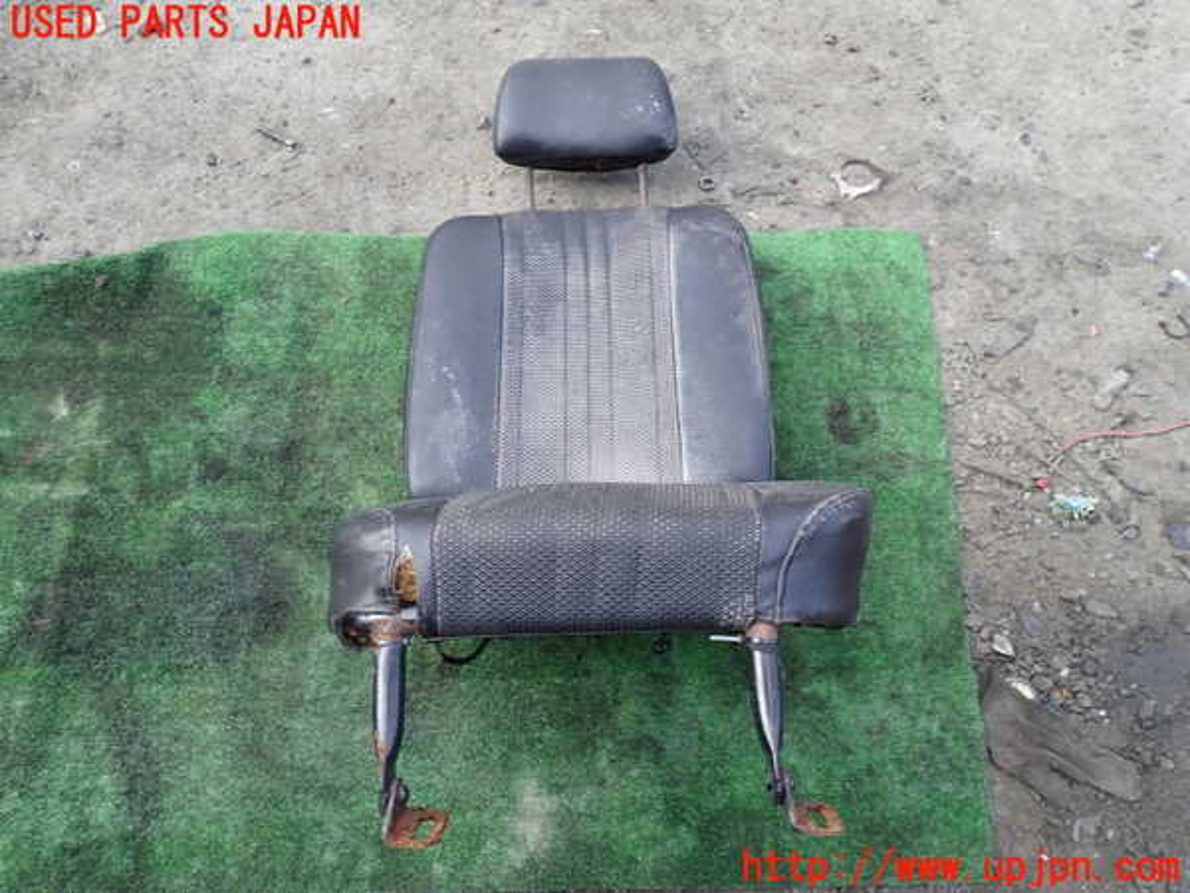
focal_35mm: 25
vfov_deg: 54.9
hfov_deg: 69.4
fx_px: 859
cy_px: 446
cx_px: 595
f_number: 2.8
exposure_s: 1/200
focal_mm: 4.5
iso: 100
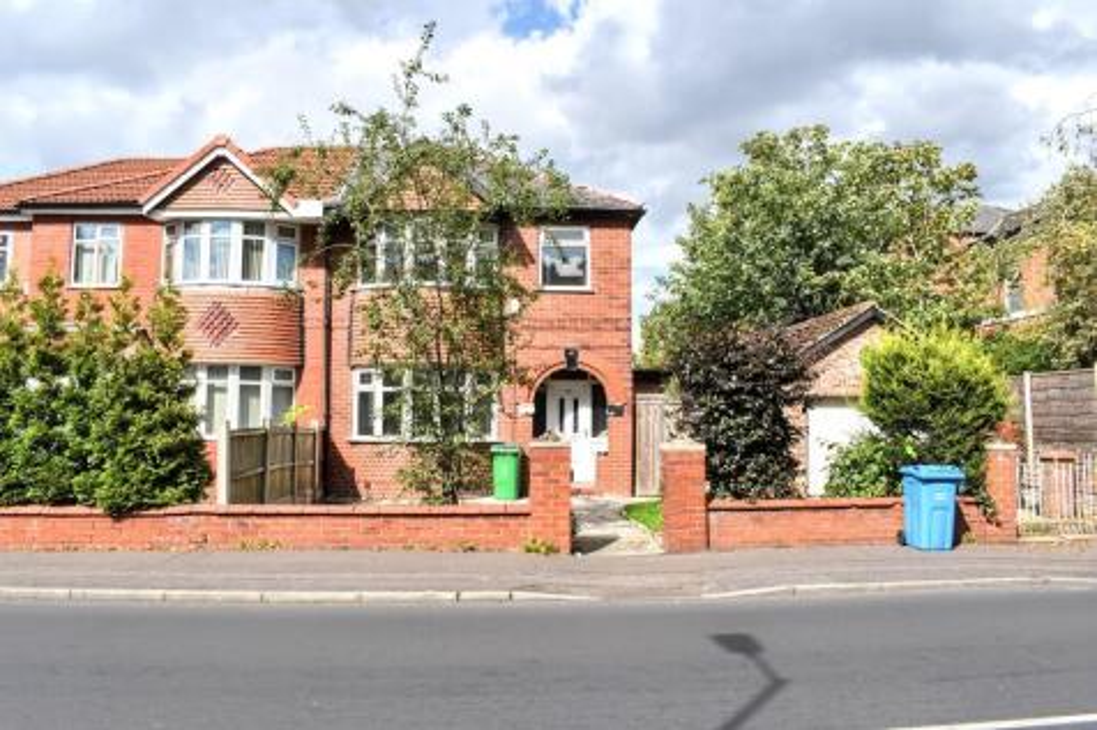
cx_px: 548
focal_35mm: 27
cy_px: 365
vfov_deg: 47.9
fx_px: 822
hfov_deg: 67.4
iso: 200
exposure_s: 1/400
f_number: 10
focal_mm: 18
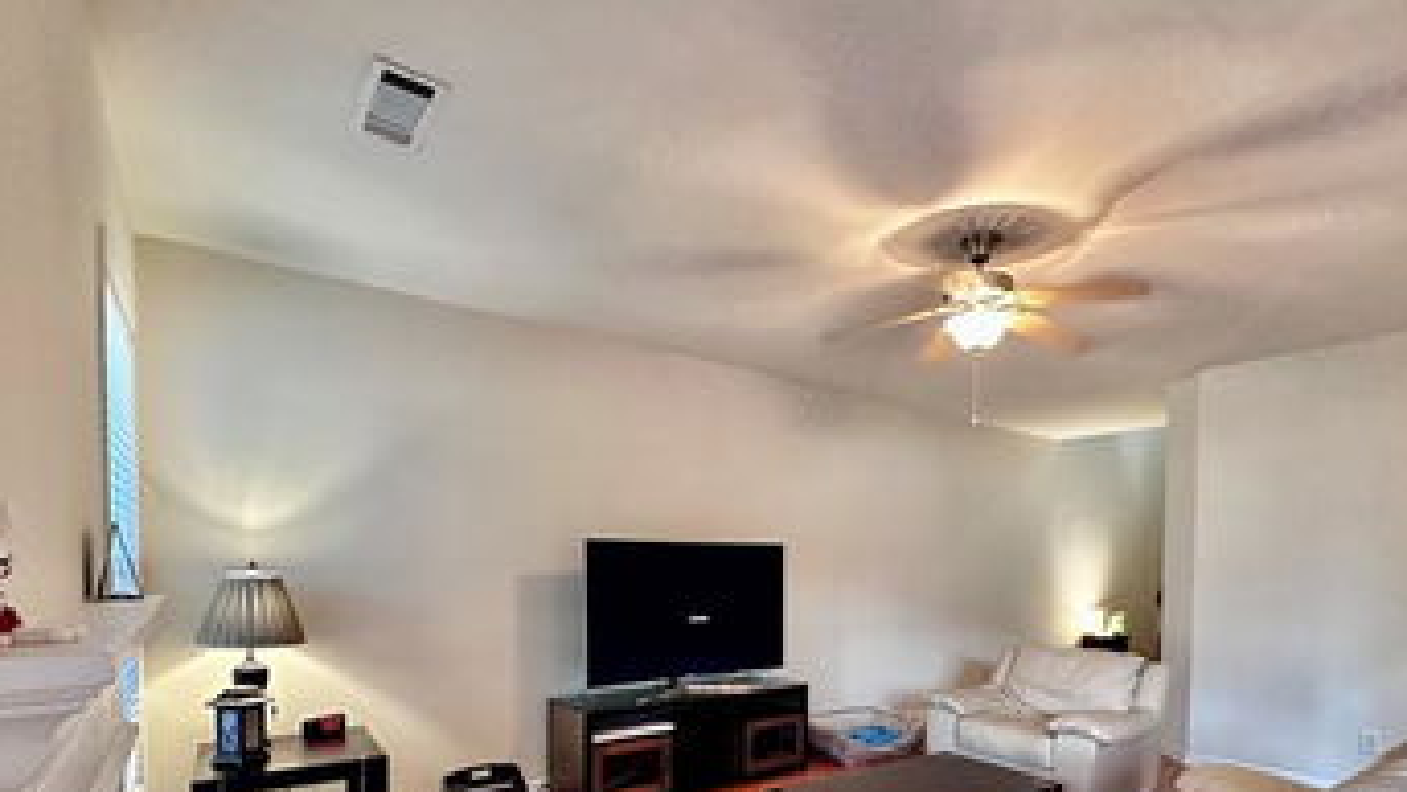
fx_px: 709
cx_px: 724
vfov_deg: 55.6
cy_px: 591
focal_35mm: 19
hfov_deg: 89.5
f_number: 2.2
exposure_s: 1/60
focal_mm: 2.22
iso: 800
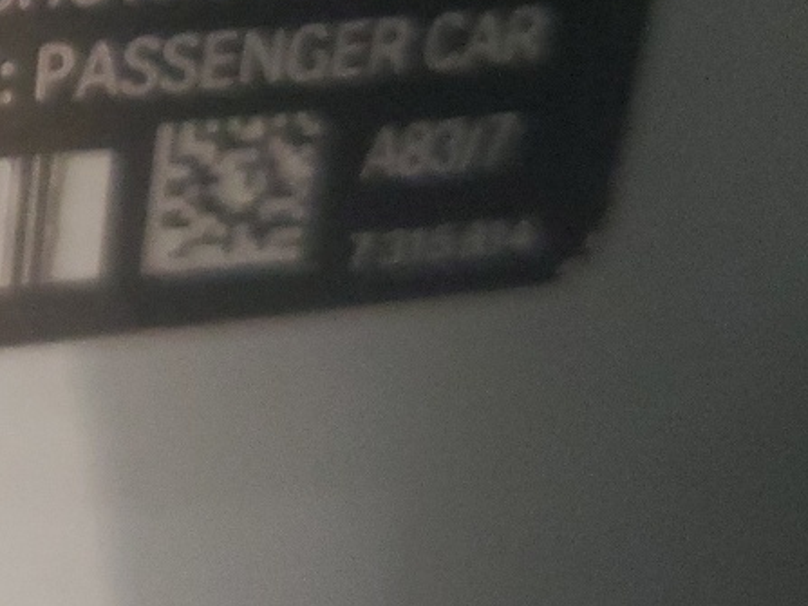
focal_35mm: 93
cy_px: -42
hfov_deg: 18.4
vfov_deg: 15.5
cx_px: -448
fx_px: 2170
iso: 362
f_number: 1.5
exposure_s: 1/15
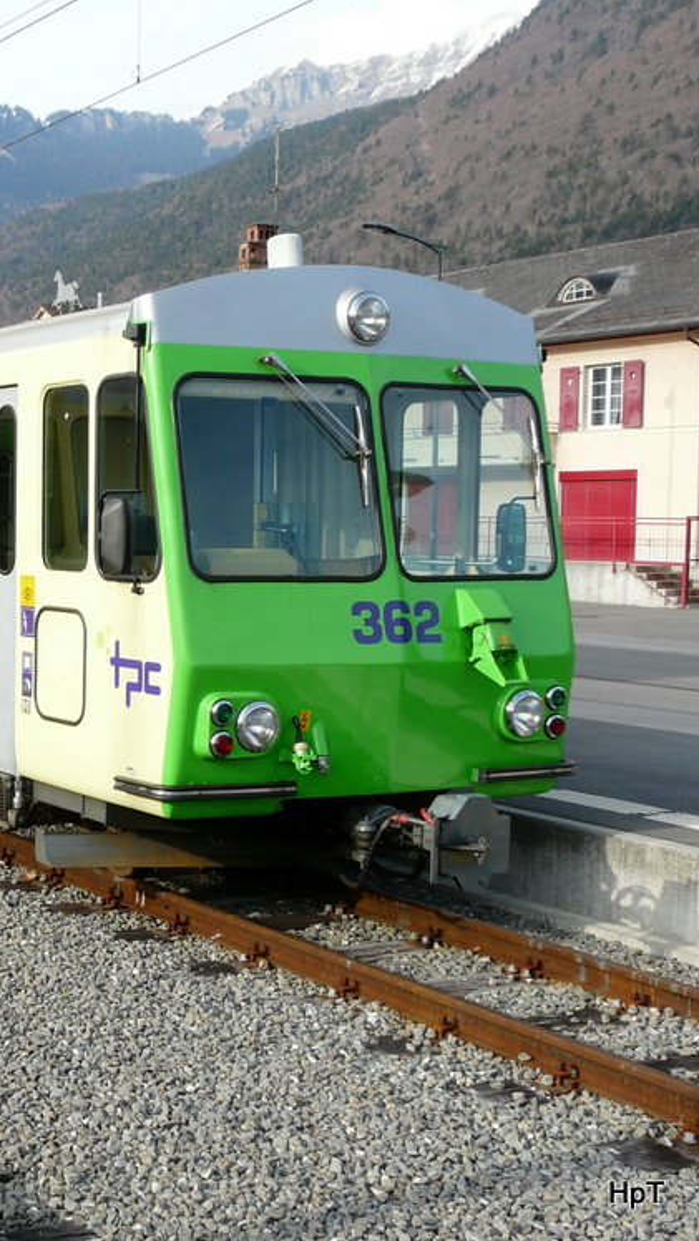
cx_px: -126
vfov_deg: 40.6
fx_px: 1680
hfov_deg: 21.9
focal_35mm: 51
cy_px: 620
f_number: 4.5
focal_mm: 5.8
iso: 100
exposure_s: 1/250
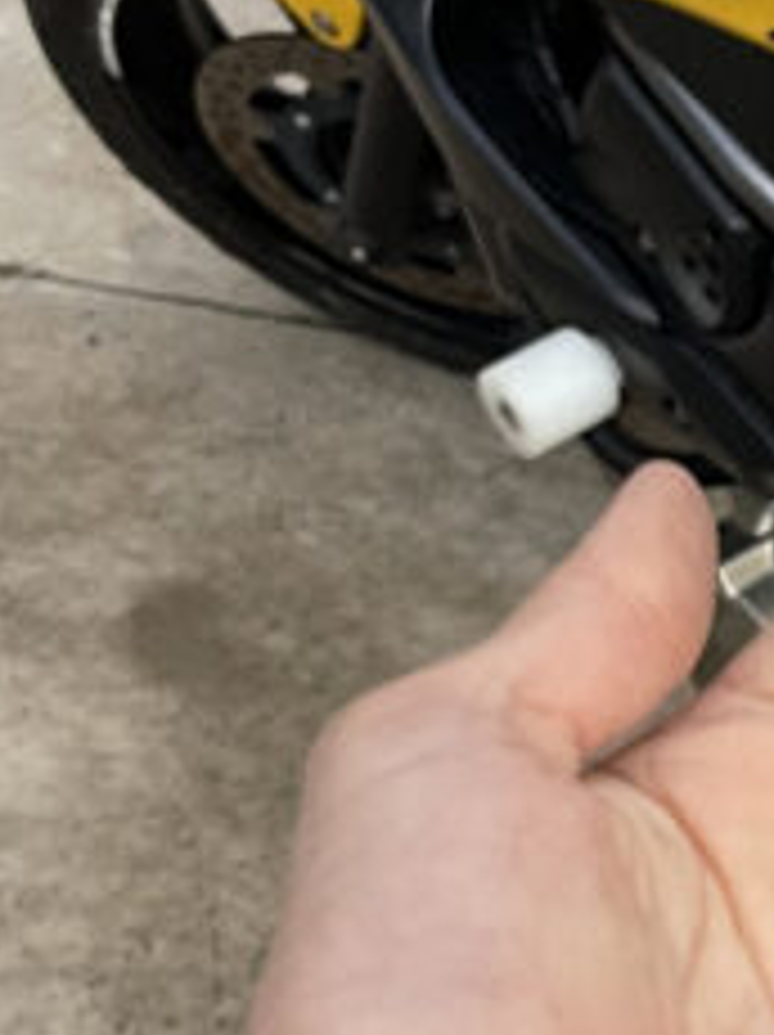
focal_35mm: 116
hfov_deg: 11.9
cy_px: 279
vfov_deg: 16.9
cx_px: 1318
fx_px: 3465
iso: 200
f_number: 1.6
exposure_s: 1/60
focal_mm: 5.1
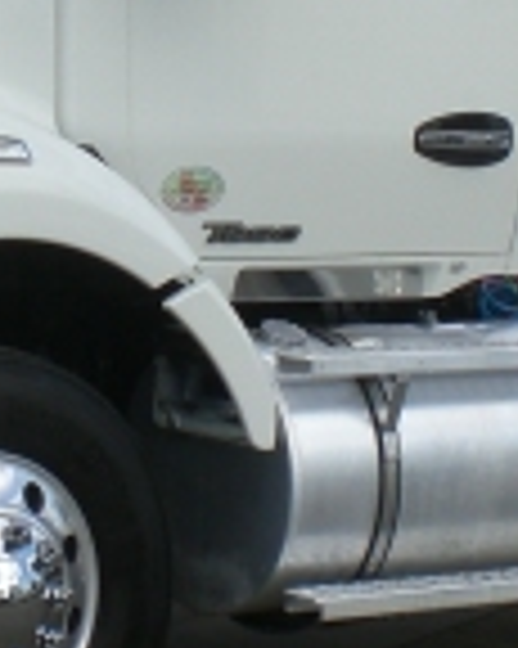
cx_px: 252
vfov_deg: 11.7
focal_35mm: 165
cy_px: 158
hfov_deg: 9.4
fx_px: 3165
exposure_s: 1/320
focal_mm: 6.3
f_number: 4.4
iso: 50
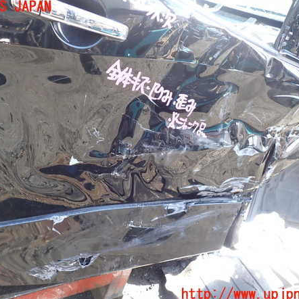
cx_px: 131
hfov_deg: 53.9
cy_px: 151
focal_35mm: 30
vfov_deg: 54.0
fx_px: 293
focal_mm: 4.5
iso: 100
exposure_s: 1/60
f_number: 2.8
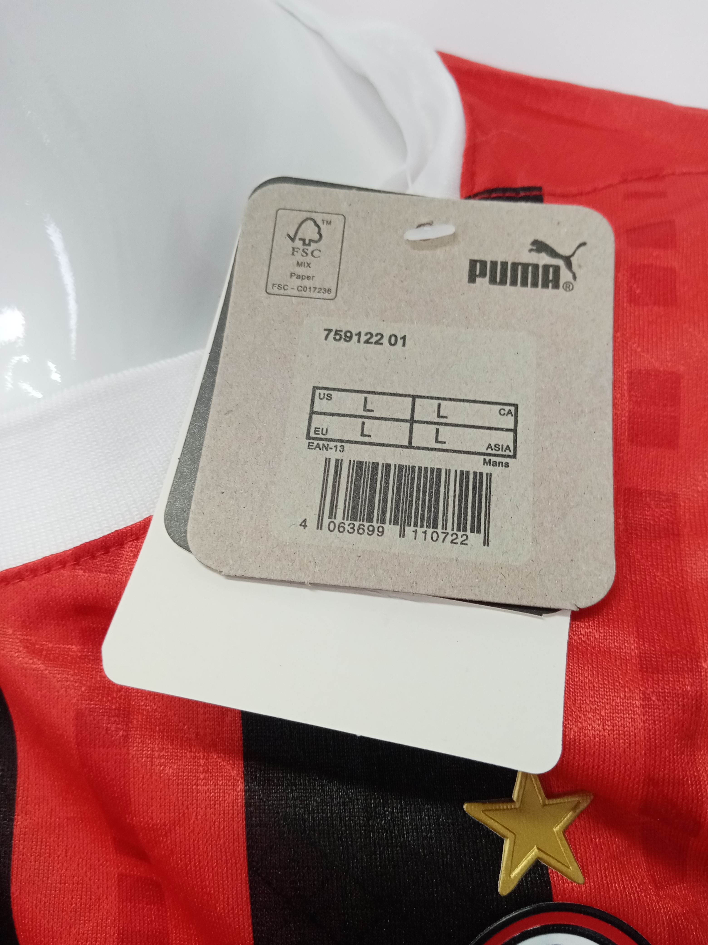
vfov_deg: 67.3
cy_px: 472
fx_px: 709
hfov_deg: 53.1
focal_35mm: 26
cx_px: 354
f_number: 1.8
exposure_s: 1/60
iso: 122
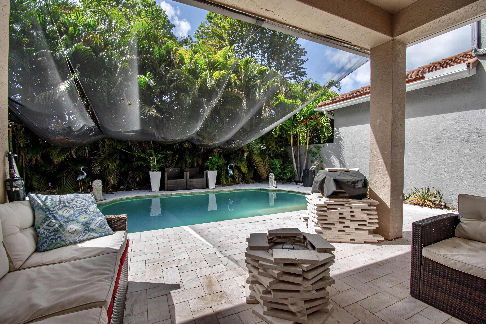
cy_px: 162
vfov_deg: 77.3
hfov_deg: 100.4
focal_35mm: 15
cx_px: 243
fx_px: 203
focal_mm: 10
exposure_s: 1/200
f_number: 10
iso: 100
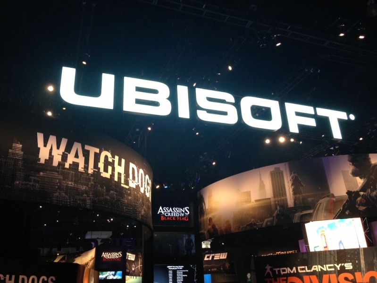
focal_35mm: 33
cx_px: 188
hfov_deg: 55.4
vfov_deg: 42.9
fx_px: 359
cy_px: 142
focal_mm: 4.13
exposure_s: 1/20
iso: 200
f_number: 2.4
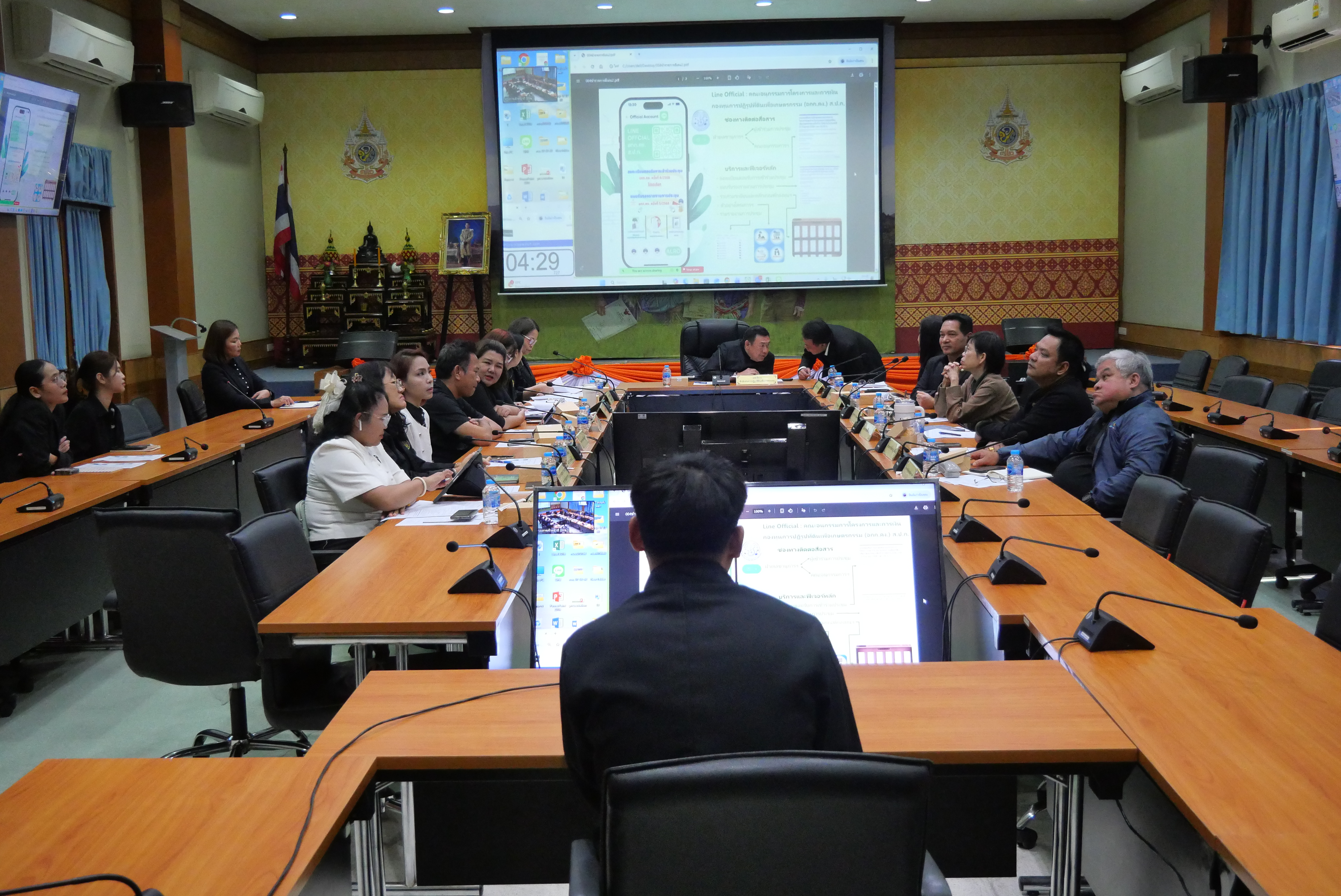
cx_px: 670
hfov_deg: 47.4
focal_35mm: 41
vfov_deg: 32.7
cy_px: 448
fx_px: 1528
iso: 3200
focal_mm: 20
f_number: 4.1
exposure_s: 1/200
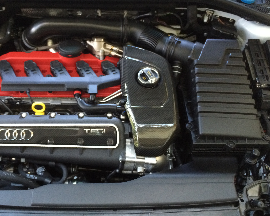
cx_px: 108
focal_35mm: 39
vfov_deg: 38.2
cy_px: 106
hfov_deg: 46.6
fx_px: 312
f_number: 2.2
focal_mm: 4.15
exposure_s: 1/17
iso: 250
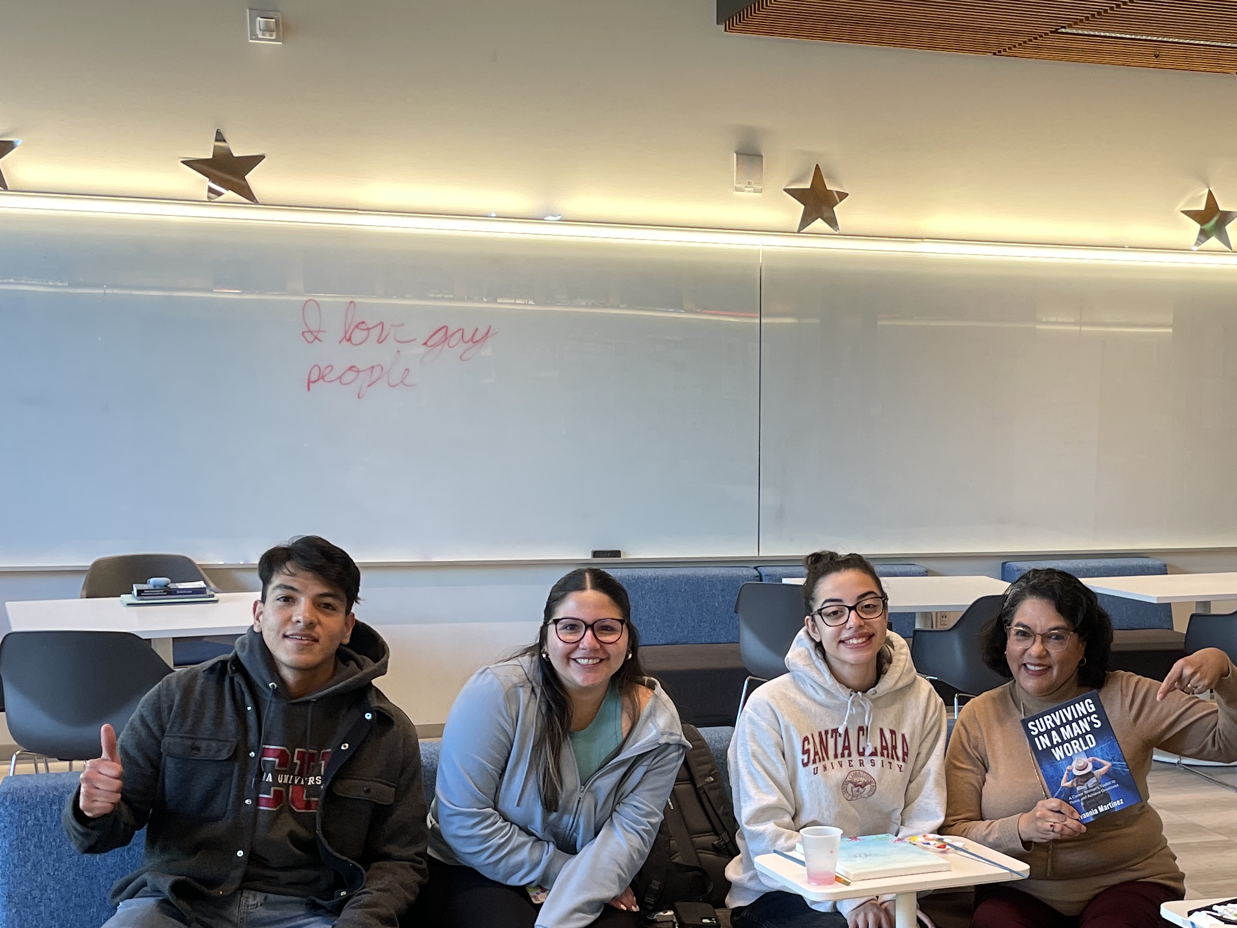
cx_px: 854
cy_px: 683
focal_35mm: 51
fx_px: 1822
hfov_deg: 37.0
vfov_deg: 28.2
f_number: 1.6
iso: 80
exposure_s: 1/100
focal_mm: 4.2
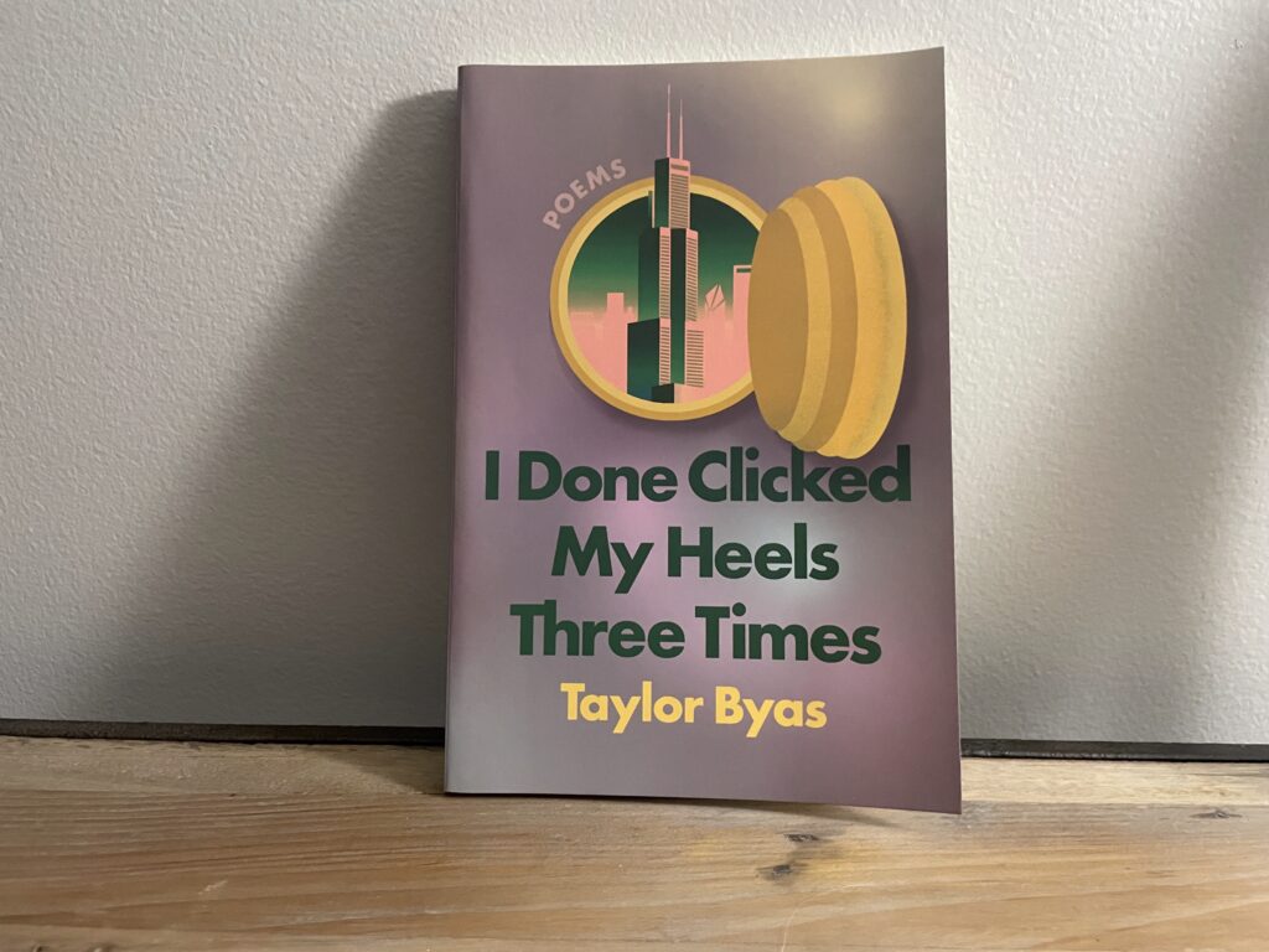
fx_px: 953
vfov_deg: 53.1
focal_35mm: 26
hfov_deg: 67.3
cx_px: 634
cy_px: 476
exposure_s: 1/40
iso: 640
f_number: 1.6
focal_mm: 4.2
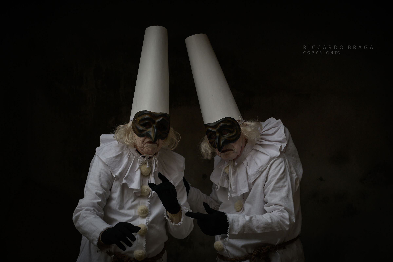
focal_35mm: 70
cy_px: 131
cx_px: 196
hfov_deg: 28.8
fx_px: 764
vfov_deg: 19.5
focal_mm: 70
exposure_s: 1/640
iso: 320
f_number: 5
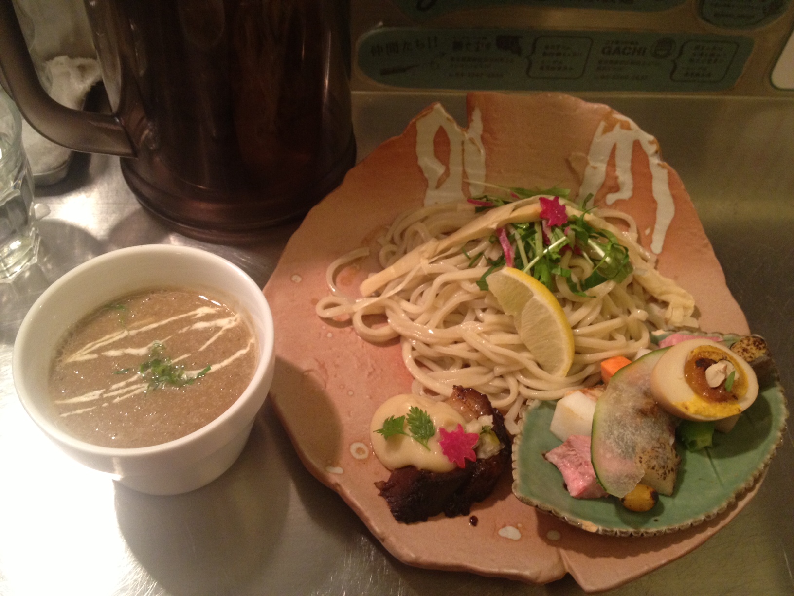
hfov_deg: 52.6
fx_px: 803
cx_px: 397
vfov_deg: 40.7
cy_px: 298
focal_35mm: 35
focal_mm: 4.28
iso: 200
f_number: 2.4
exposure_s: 1/20
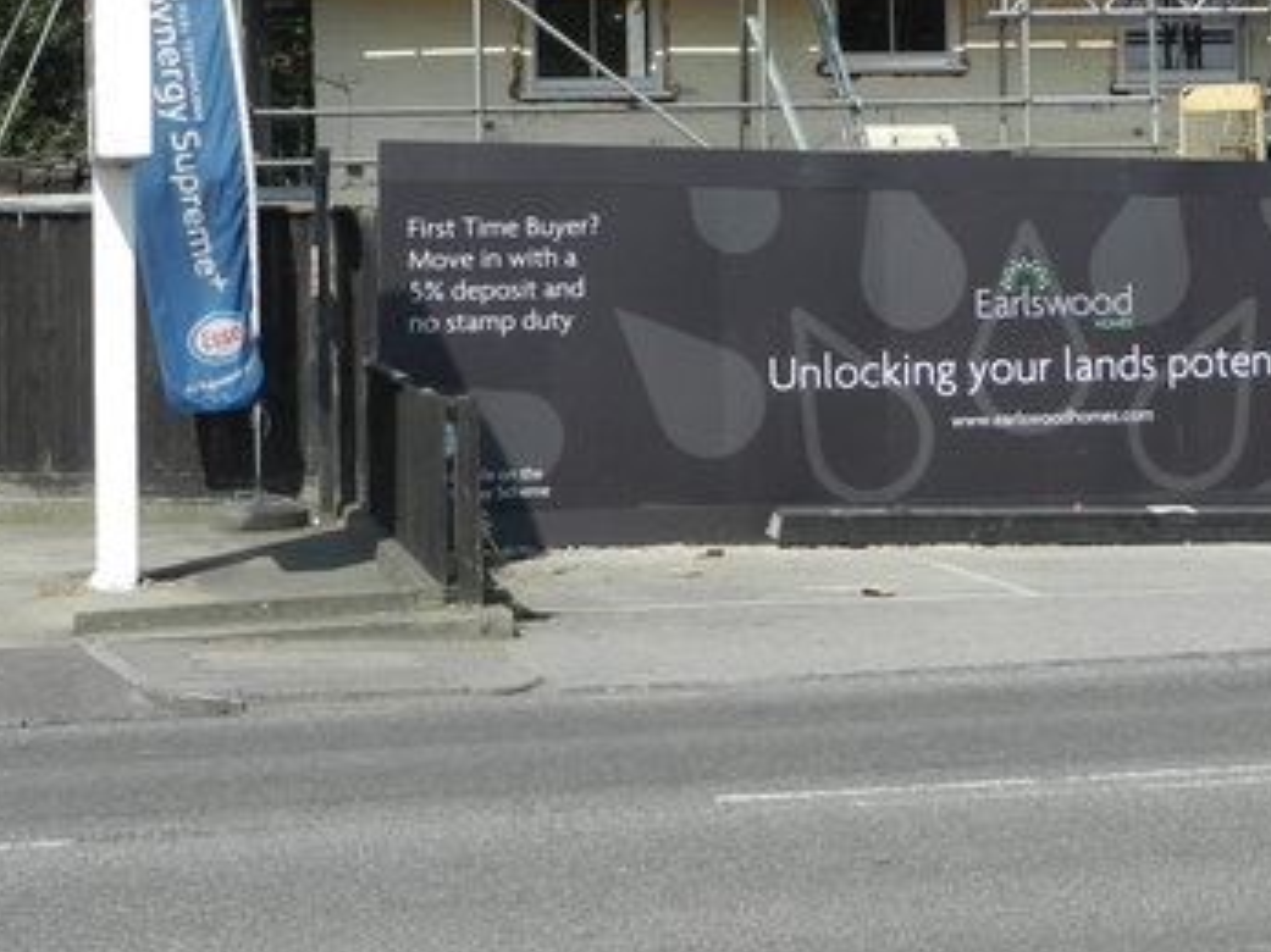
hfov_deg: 23.1
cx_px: 1088
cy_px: 132
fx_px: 3046
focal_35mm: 83
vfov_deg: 17.6
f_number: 4.2
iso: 160
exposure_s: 1/1000
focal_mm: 8.2
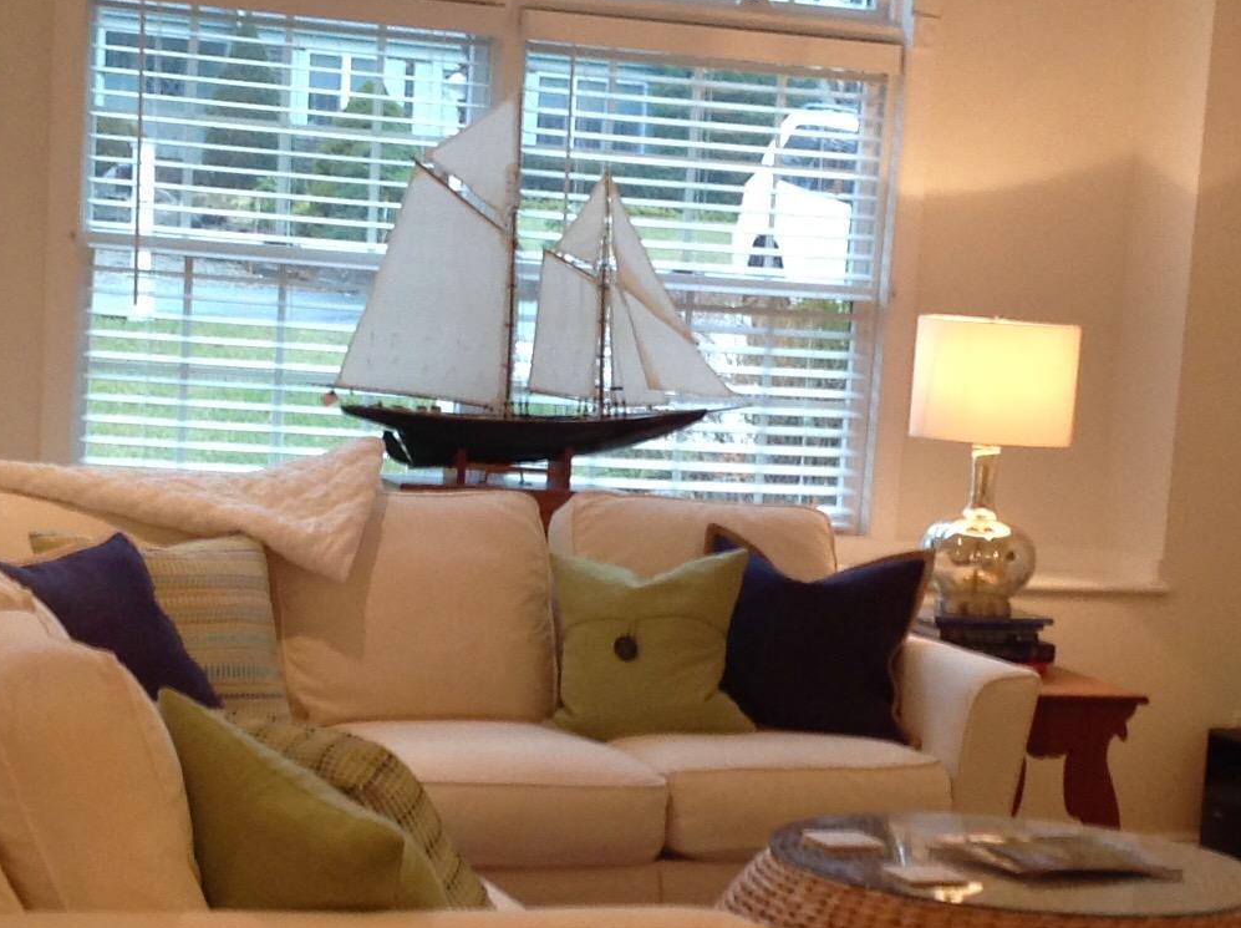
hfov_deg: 21.6
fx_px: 3258
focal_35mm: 91
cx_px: 645
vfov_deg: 16.1
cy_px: 673
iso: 80
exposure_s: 1/15
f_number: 2.4
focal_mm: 4.28
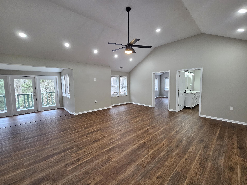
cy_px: 92
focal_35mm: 13
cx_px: 124
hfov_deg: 106.2
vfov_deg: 89.9
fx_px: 93
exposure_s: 1/60
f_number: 2.2
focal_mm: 2.2
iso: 200
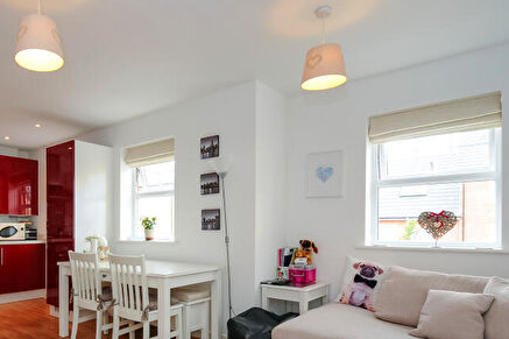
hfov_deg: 69.7
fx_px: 339
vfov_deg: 52.3
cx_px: 139
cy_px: 220
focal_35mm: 24
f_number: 10
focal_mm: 10
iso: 400
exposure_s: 1/20
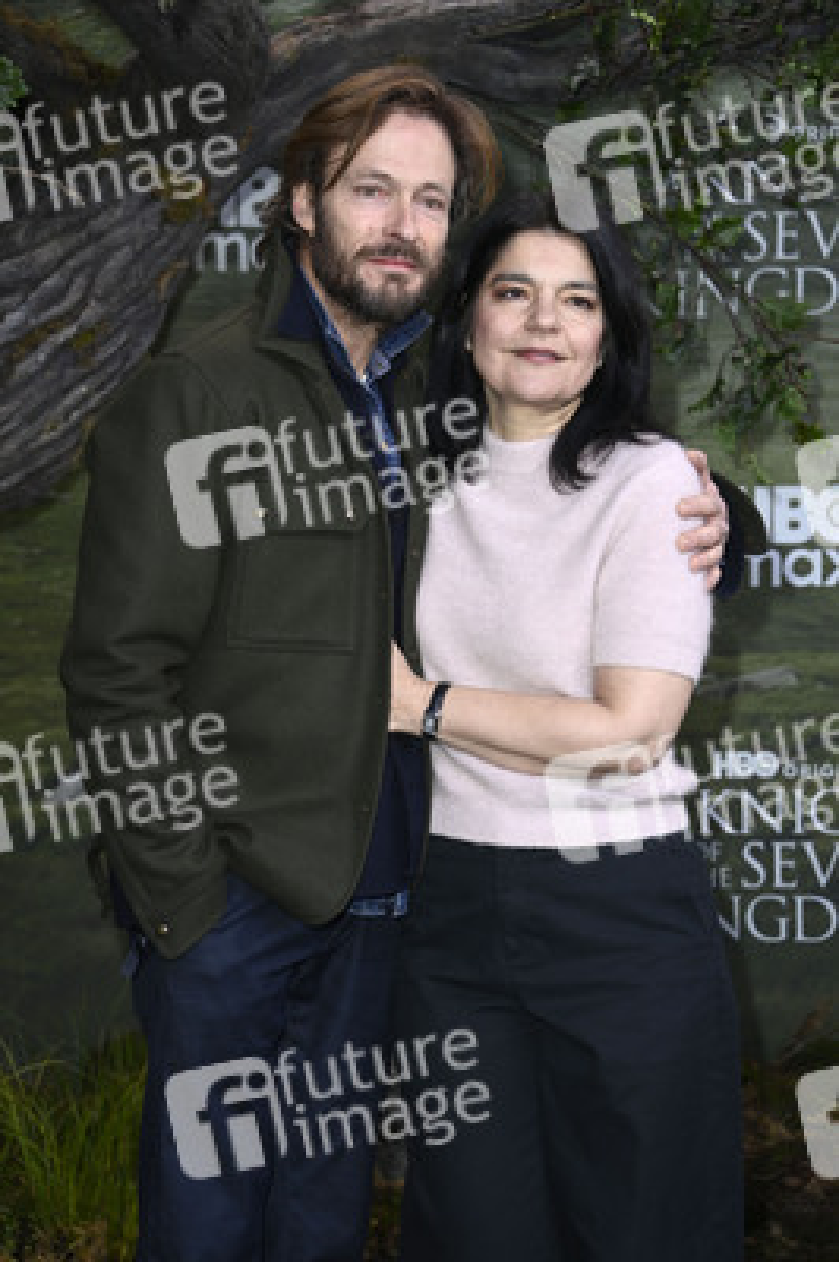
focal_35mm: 85
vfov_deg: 23.9
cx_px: 420
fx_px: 2976
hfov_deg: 16.0
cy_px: 631
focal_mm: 85
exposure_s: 1/250
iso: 640
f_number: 5.6
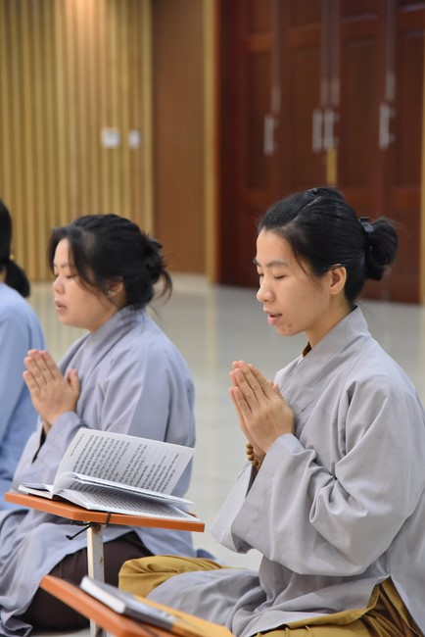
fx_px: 2123
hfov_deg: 11.4
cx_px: 212
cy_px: 318
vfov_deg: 17.1
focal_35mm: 120
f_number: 5
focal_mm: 120
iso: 3200
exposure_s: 1/80
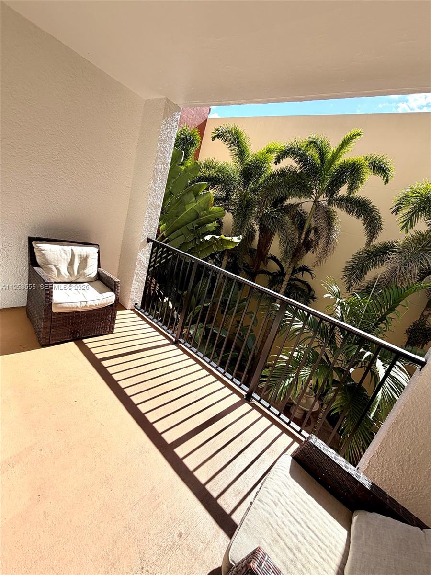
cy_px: 288
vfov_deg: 102.1
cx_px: 216
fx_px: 232
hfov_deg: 85.7
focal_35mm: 14
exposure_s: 1/770
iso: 20
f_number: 2.2
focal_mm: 2.22
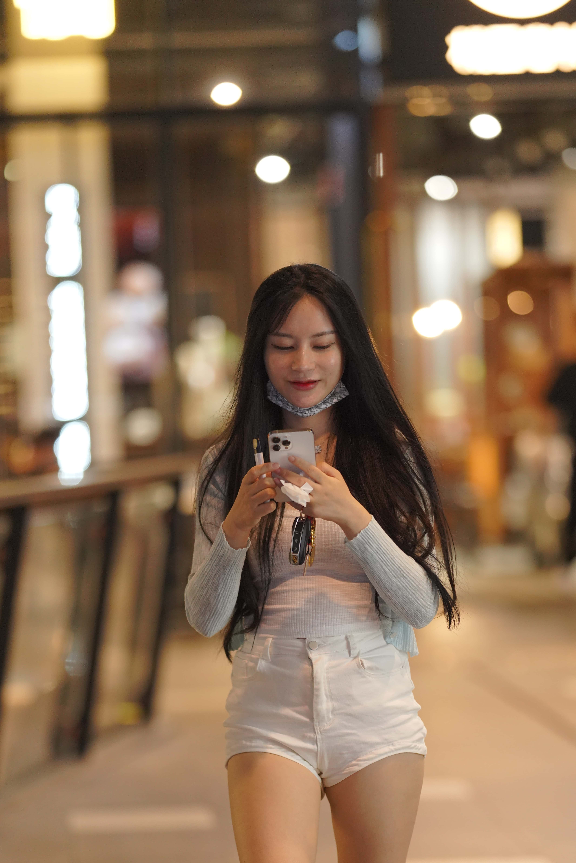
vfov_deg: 10.2
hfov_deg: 6.8
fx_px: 4823
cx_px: 359
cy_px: 637
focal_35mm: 201
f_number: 1.8
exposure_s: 1/200
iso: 1600
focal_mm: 135
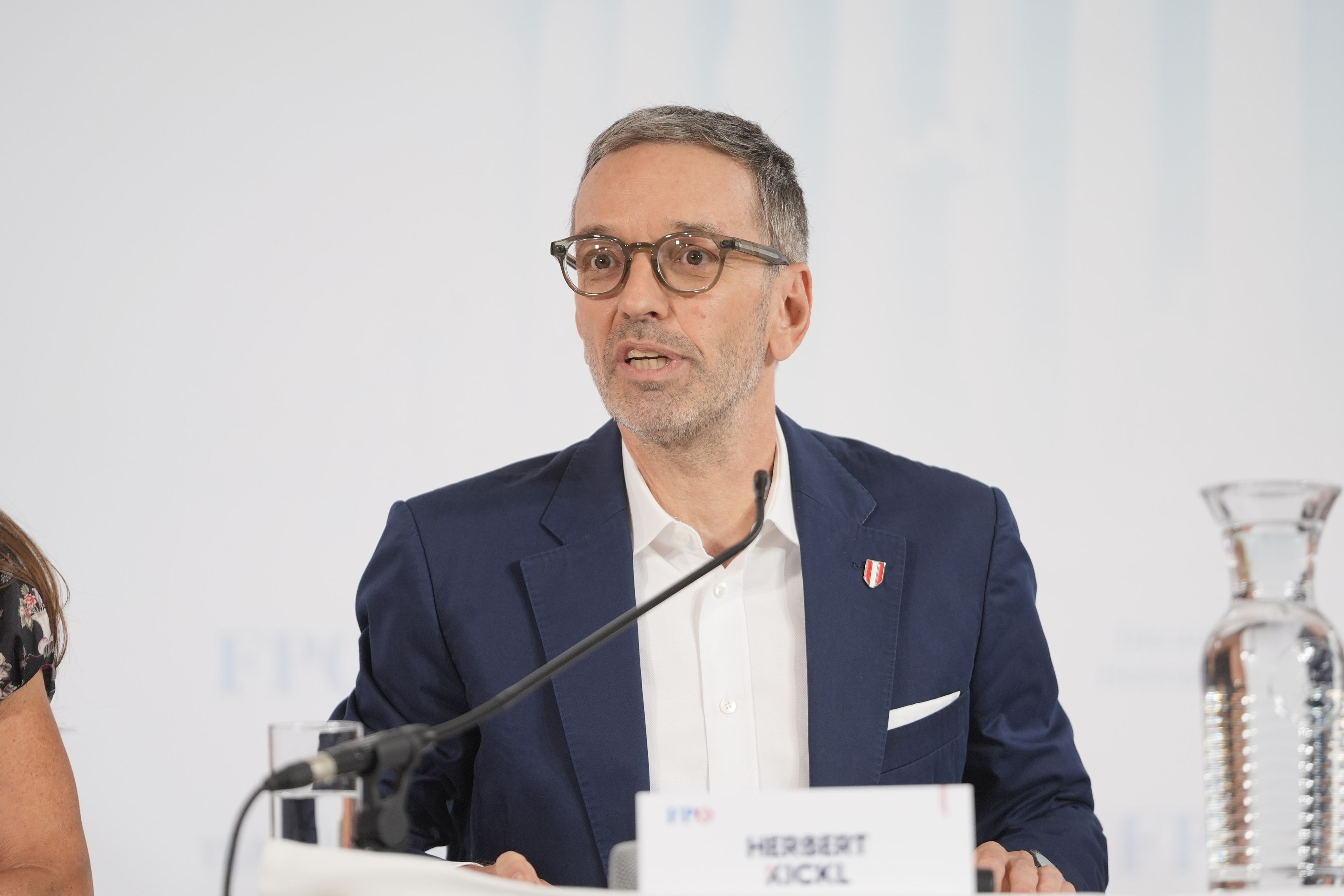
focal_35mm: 234
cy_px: 439
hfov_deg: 8.8
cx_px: 733
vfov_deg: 5.9
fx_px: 8735
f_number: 2.8
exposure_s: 1/640
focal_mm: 200
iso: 800
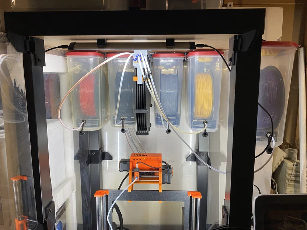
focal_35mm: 26
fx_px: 231
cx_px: 154
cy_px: 115
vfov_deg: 53.1
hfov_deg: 67.3
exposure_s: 1/60
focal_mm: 4.25
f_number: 1.8
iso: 160
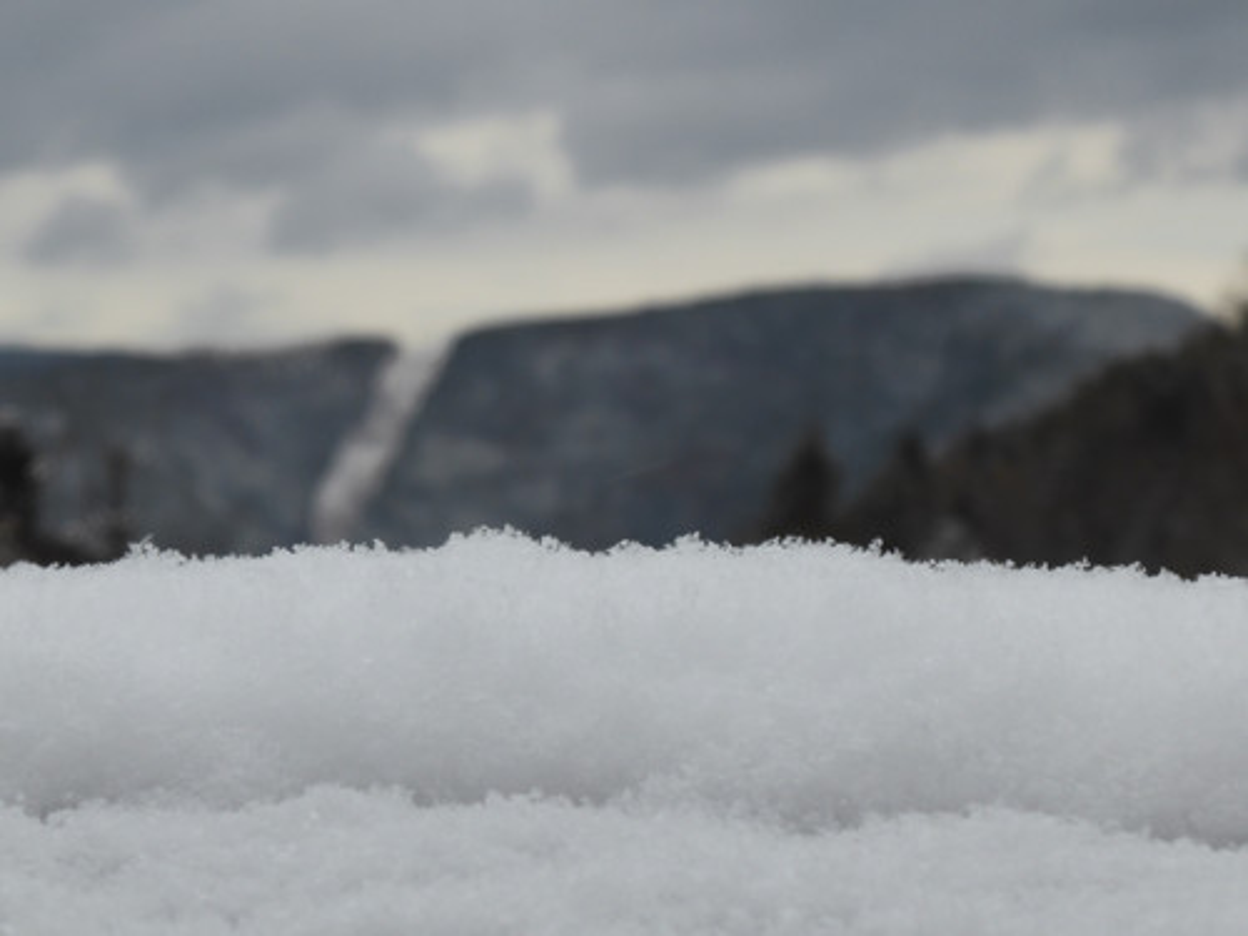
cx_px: 624
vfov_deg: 11.6
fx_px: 4615
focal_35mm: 128
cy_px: 468
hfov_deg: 15.4
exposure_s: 1/100
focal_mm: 22.8
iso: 80
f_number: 5.9
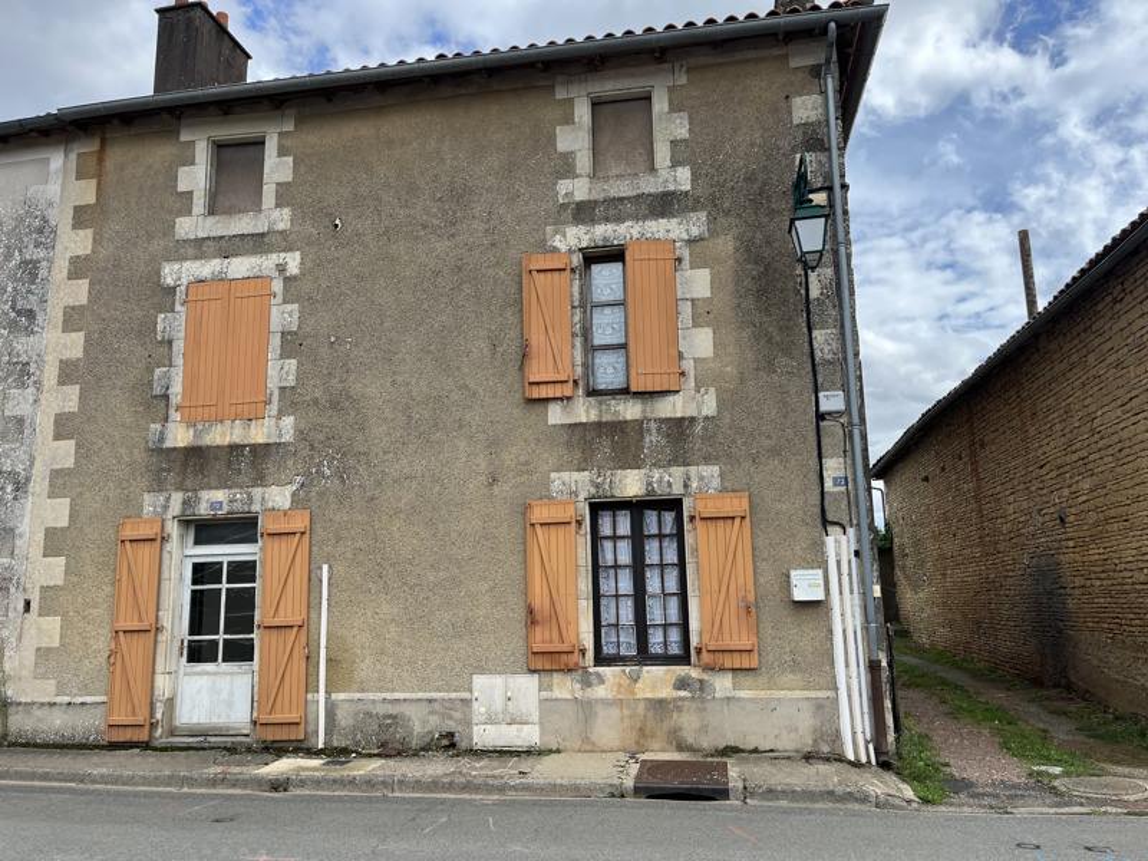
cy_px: 430
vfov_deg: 53.1
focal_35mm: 26
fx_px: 862
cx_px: 574
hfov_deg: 67.3
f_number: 1.6
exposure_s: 1/1890
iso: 50
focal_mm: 5.1
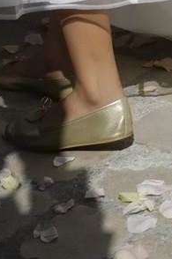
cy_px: -403
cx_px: 371
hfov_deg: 9.1
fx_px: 998
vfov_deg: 11.6
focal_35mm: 139
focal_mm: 17
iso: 100
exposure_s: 1/160
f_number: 11
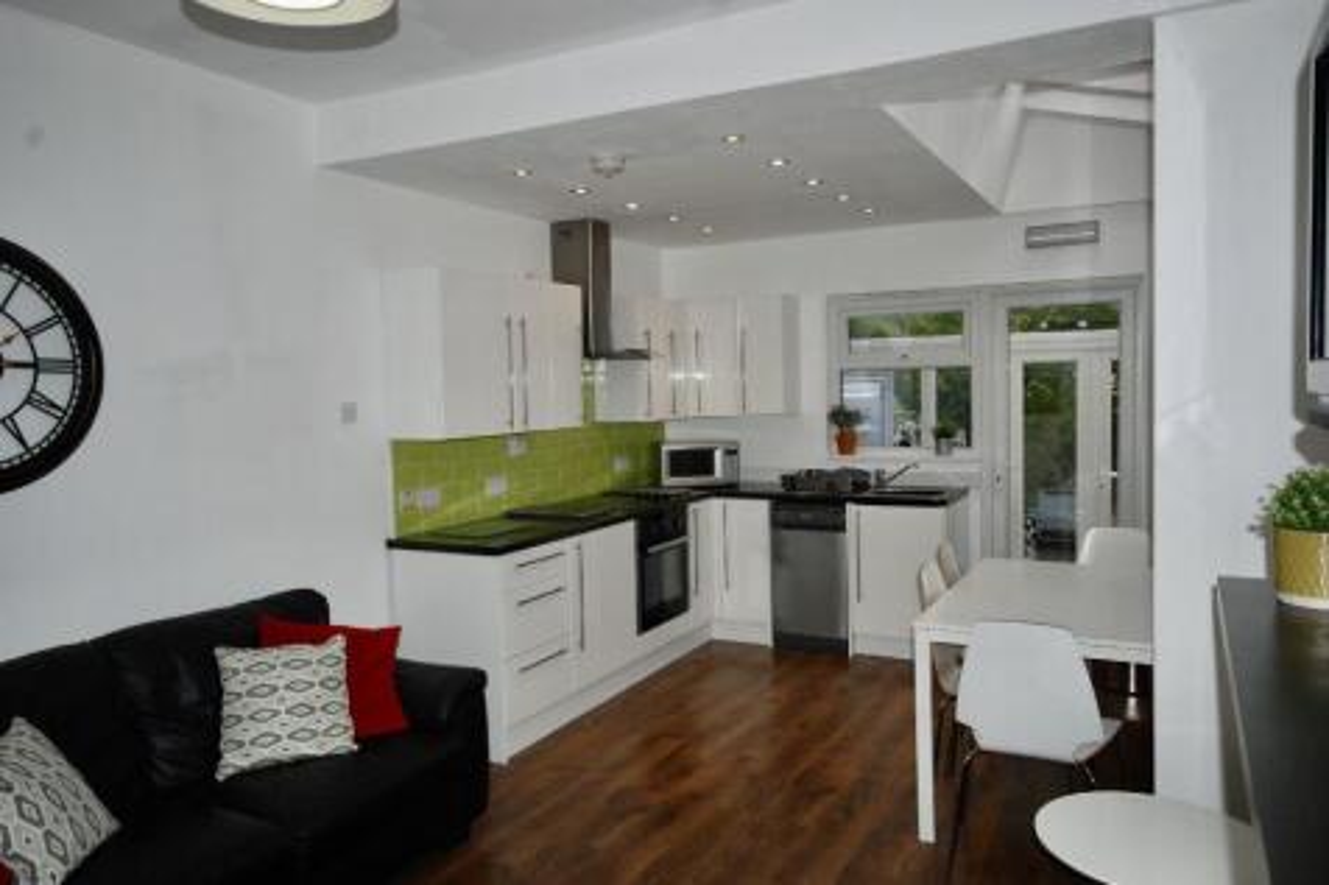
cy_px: 442
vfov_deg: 47.9
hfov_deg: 67.4
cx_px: 664
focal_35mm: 27
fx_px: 996
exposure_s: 1/60
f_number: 5.6
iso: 200
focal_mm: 18
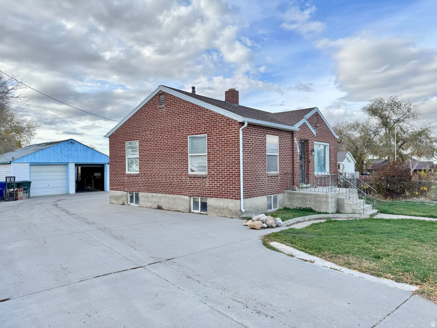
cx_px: 218
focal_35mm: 24
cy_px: 164
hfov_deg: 71.6
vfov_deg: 56.8
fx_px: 303
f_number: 1.78
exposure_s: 1/664
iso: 80
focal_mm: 6.76
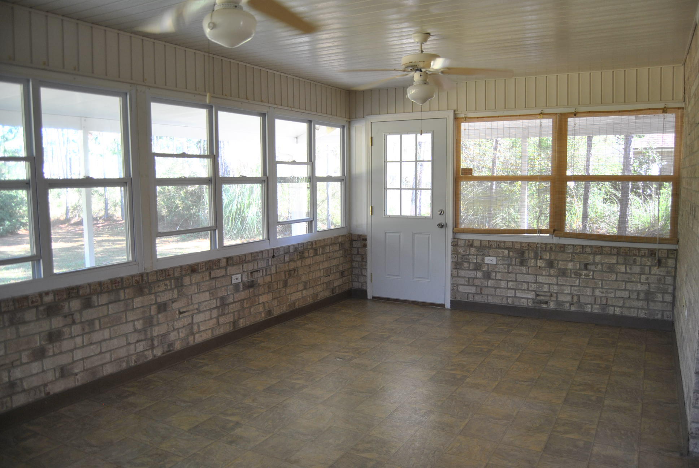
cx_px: 350
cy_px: 234
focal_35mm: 27
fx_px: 525
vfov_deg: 48.0
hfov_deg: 67.3
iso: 200
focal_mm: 18
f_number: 3.5
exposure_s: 1/40
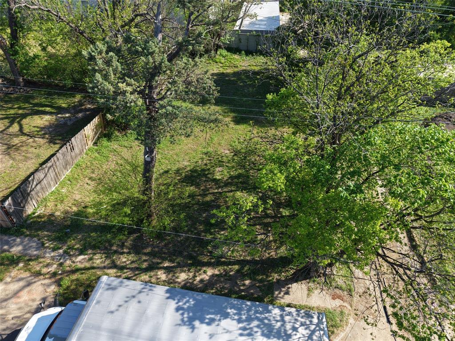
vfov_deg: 56.8
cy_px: 170
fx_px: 315
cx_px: 228
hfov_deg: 71.6
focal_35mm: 24
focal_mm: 8.67
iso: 100
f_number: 1.8
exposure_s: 1/1250
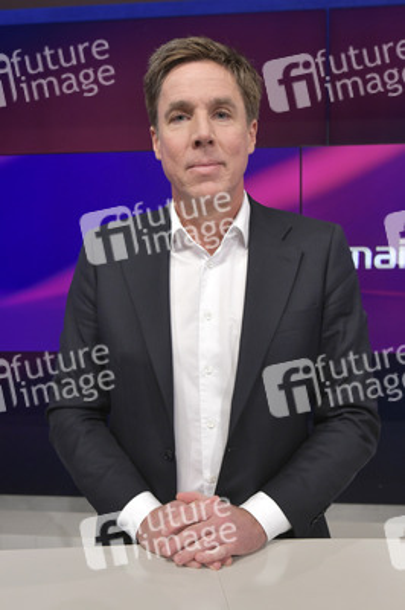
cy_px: 305
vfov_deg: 50.7
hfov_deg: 35.0
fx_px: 642
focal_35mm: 38
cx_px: 202
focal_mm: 38
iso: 2000
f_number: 5.6
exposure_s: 1/200
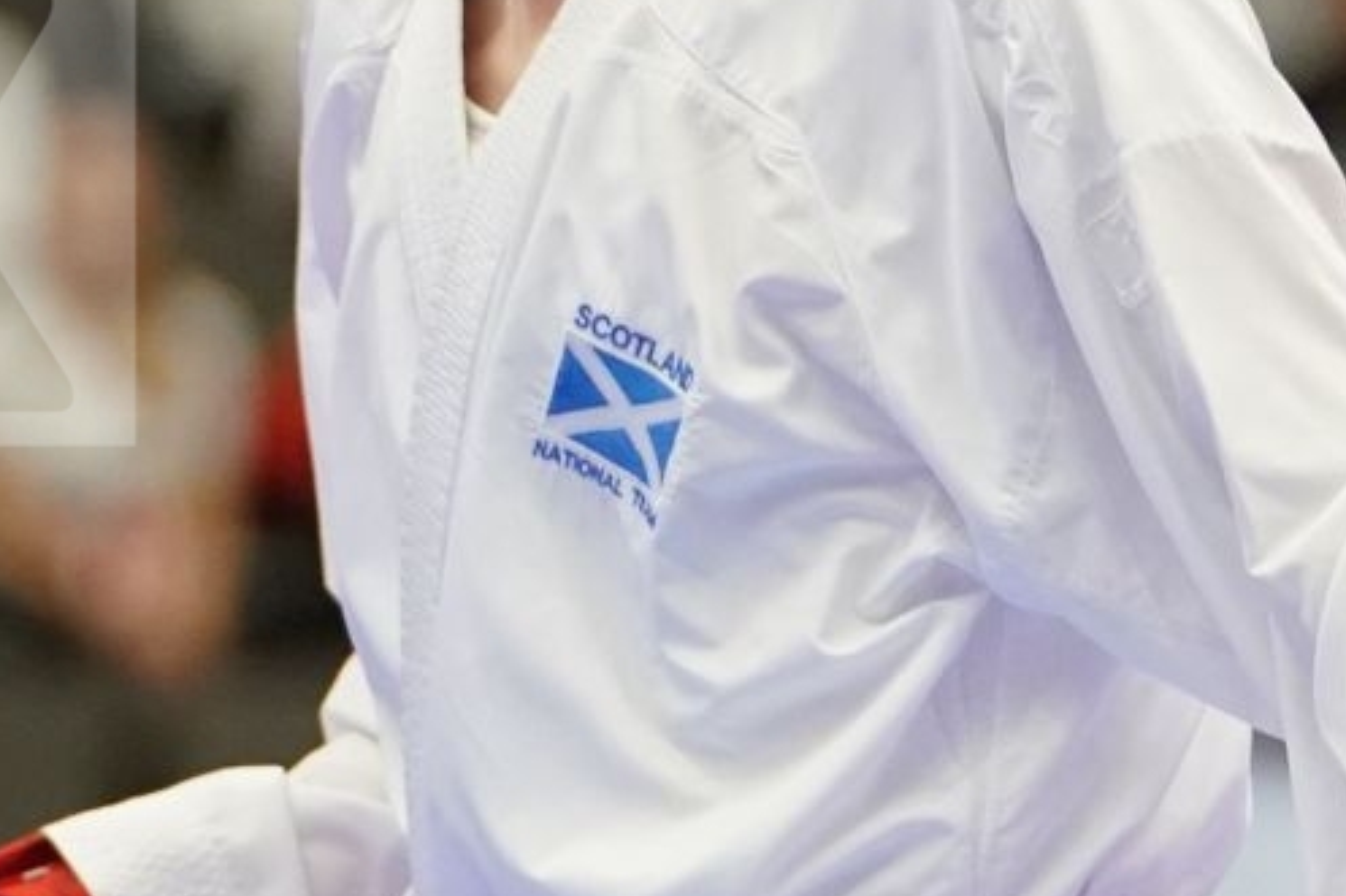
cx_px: 802
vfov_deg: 1.9
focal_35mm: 728
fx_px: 27209
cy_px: 200
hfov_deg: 2.8
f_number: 2.8
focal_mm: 134
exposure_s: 1/1000
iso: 3200
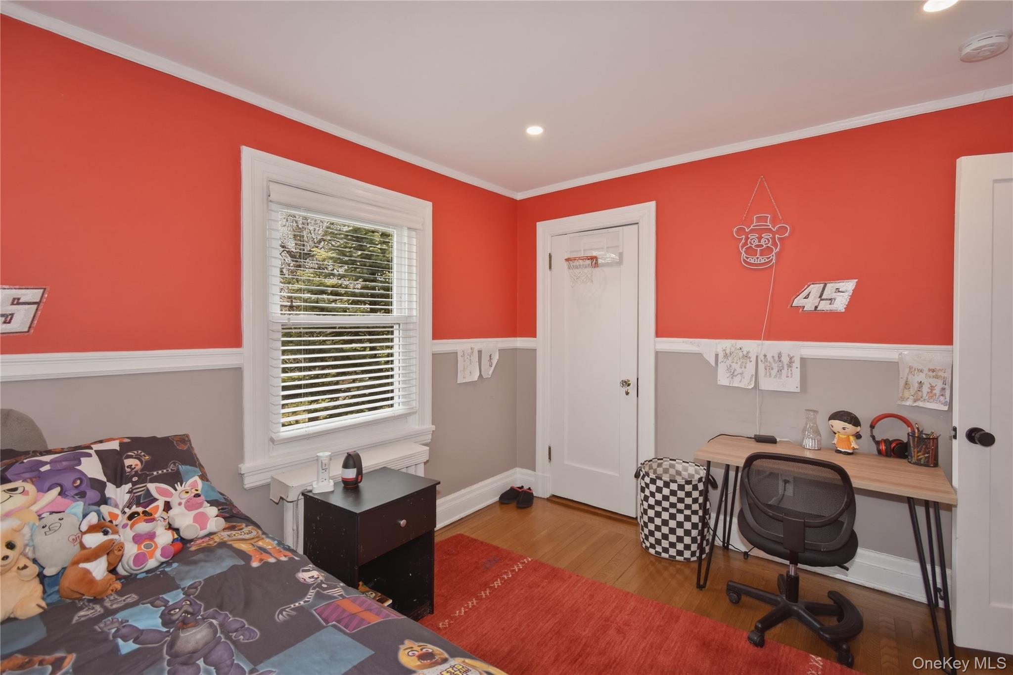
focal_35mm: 15
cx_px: 506
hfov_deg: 100.4
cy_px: 338
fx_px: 422
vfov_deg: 77.3
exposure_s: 1/80
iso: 200
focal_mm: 10
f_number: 4.5
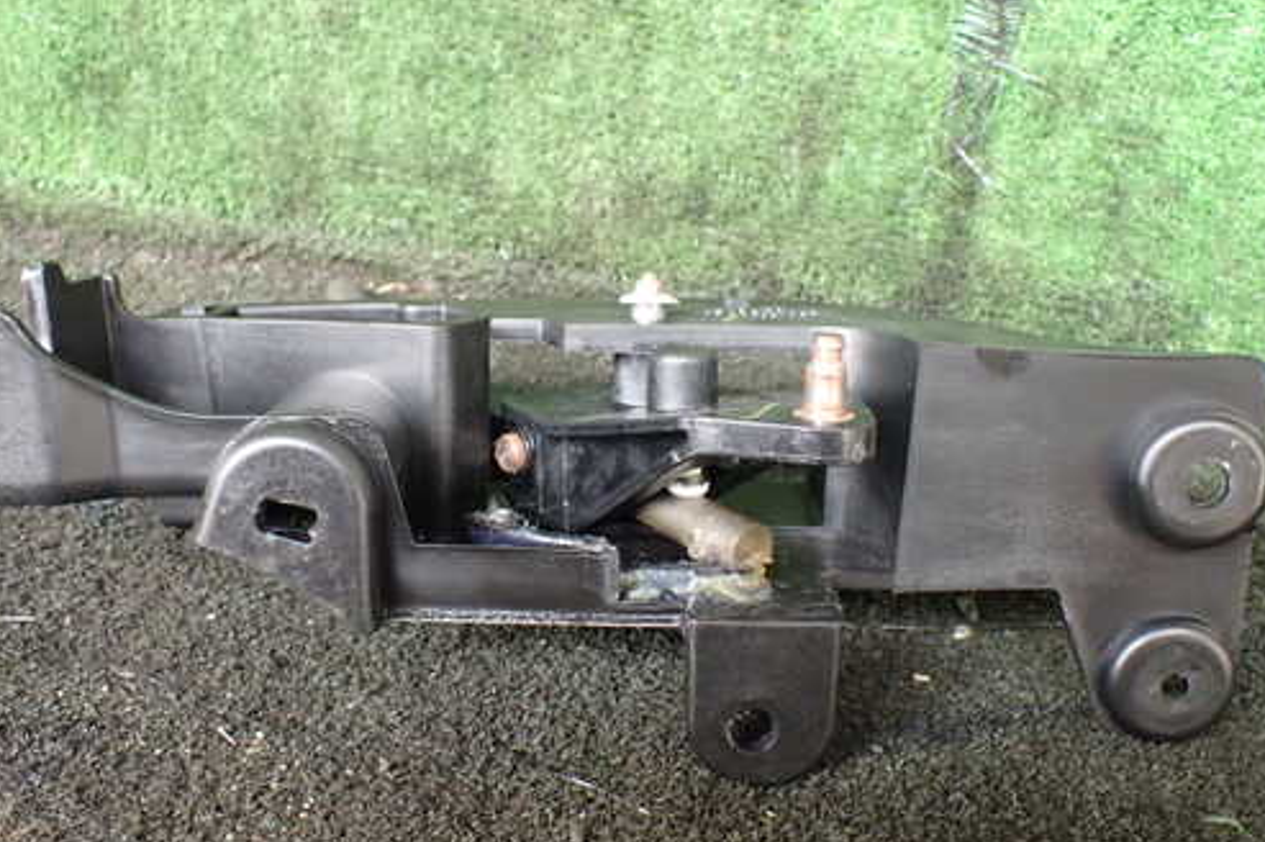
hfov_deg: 50.7
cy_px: 426
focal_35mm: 38
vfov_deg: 35.0
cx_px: 626
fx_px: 1334
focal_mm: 5.4
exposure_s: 1/100
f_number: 2.3
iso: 800
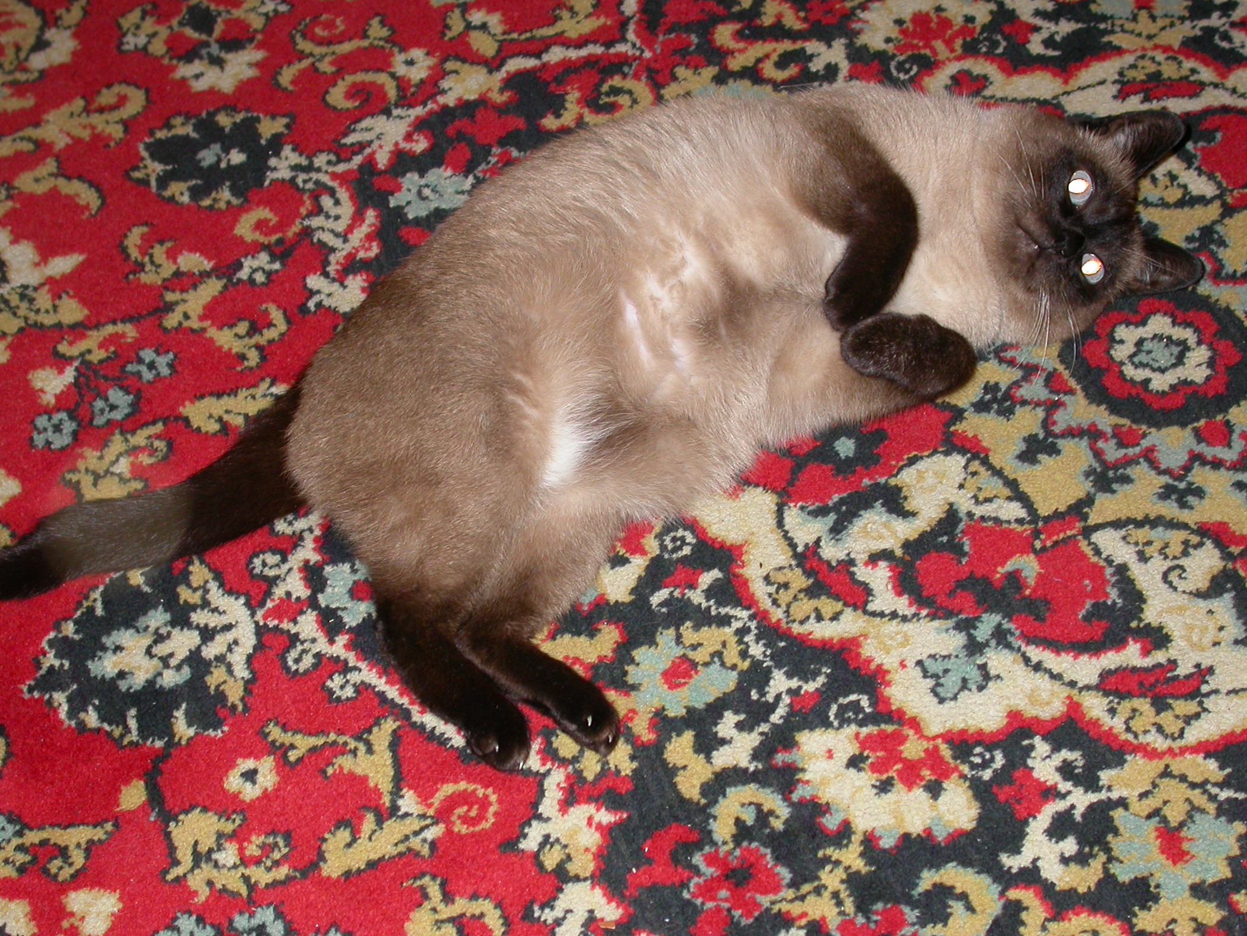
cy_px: 498
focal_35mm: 69
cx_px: 640
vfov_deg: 21.3
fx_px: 2486
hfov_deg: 28.2
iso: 100
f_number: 3.2
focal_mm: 13.3
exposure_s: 1/60.3
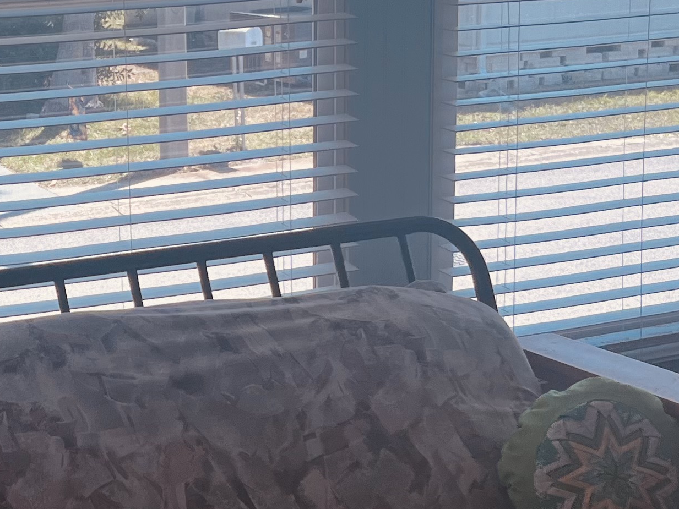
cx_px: 37
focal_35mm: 85
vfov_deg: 17.3
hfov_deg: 22.3
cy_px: 326
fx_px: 1667
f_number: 1.6
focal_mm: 5.1
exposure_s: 1/1056
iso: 50
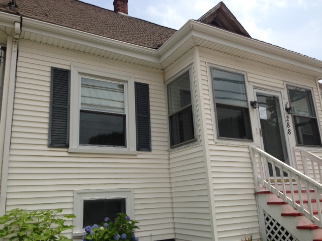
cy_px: 120
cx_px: 161
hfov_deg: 55.4
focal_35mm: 33
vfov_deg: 42.9
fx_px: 307
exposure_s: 1/2008
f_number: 2.4
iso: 50
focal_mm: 4.13
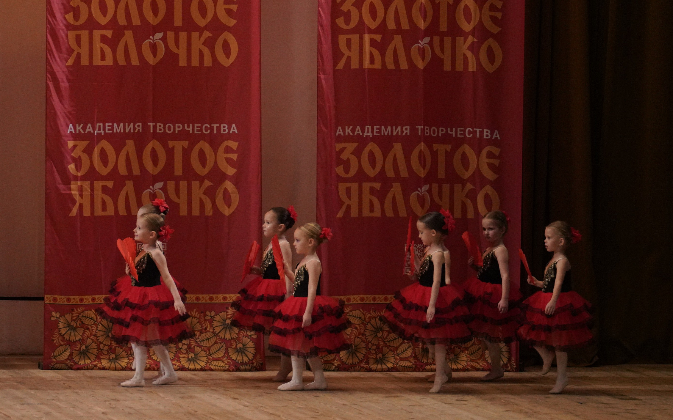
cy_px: 191
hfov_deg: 9.0
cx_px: 367
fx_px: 4255
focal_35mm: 232
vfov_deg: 5.7
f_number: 2.8
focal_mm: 134
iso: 3200
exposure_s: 1/400
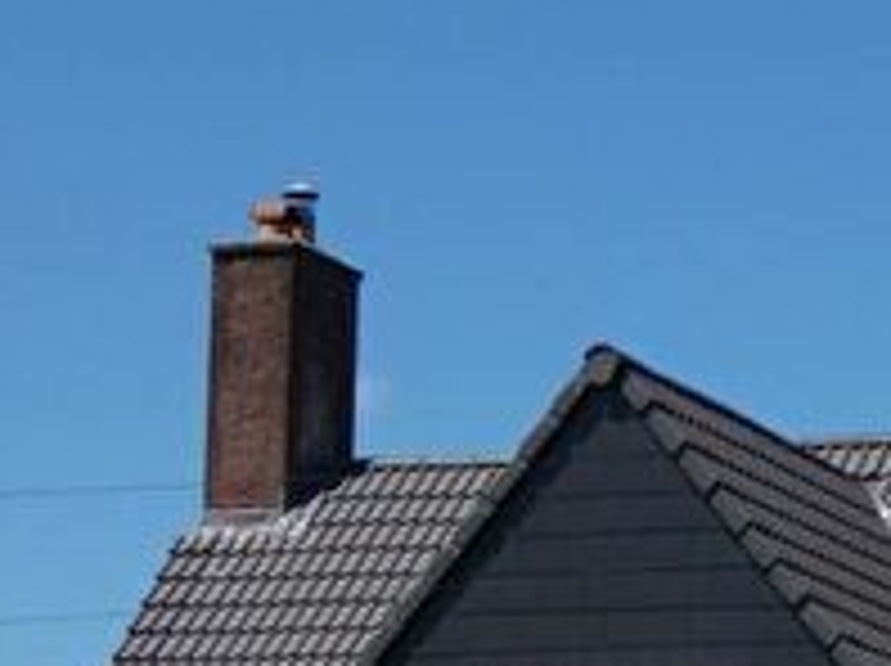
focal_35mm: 163
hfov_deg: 11.9
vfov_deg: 8.9
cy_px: 1015
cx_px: 1102
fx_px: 4190
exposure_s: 1/1000
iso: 80
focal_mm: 8.2
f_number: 4
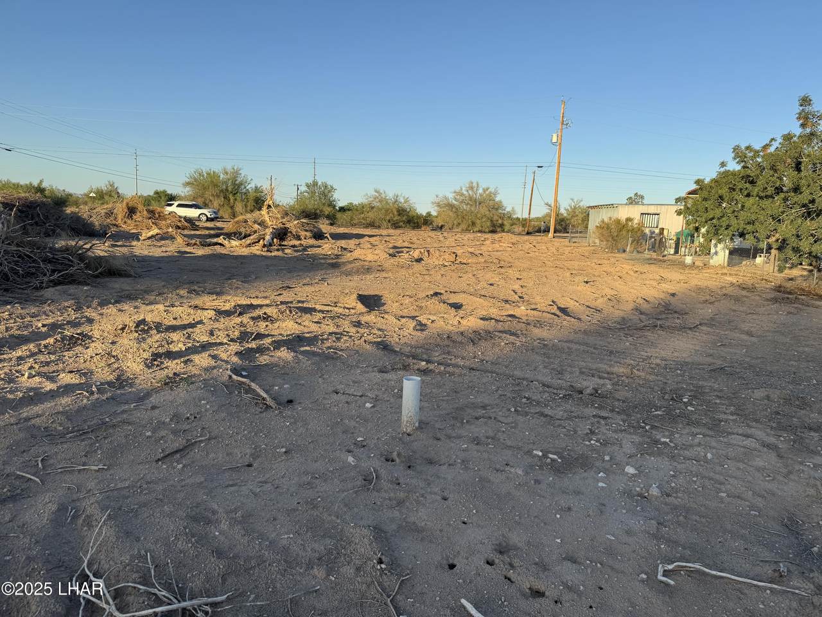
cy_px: 308
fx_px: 570
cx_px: 411
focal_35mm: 24
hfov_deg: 71.6
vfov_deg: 56.8
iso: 80
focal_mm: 6.76
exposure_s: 1/2415
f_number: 1.78
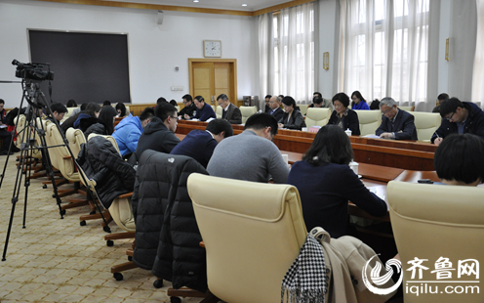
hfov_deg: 50.9
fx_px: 508
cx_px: 242
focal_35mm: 39
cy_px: 142
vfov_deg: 33.1
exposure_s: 1/100
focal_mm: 25
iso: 1000
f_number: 5
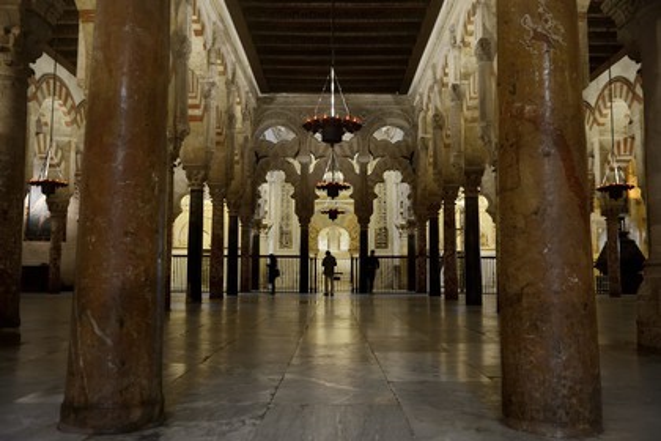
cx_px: 330
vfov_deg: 41.1
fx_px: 588
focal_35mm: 32
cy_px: 220
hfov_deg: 58.7
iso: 800
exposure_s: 1/6
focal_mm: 32
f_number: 3.5
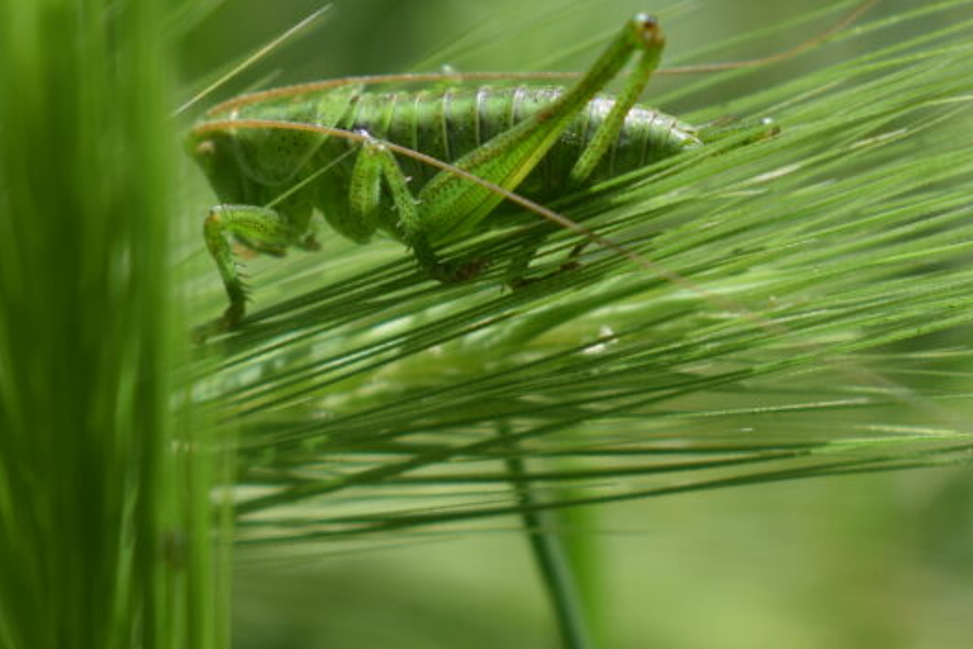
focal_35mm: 161
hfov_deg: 12.8
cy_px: 186
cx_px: 411
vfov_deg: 8.5
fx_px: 4350
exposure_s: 1/250
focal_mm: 55
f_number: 8
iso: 100
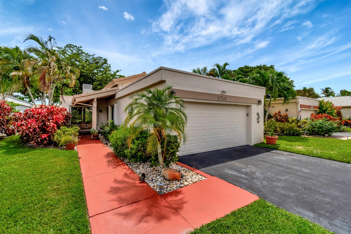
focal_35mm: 15
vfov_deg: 77.3
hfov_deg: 100.4
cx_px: 176
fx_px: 146
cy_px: 117
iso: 1000
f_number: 8
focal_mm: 10
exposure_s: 1/6400
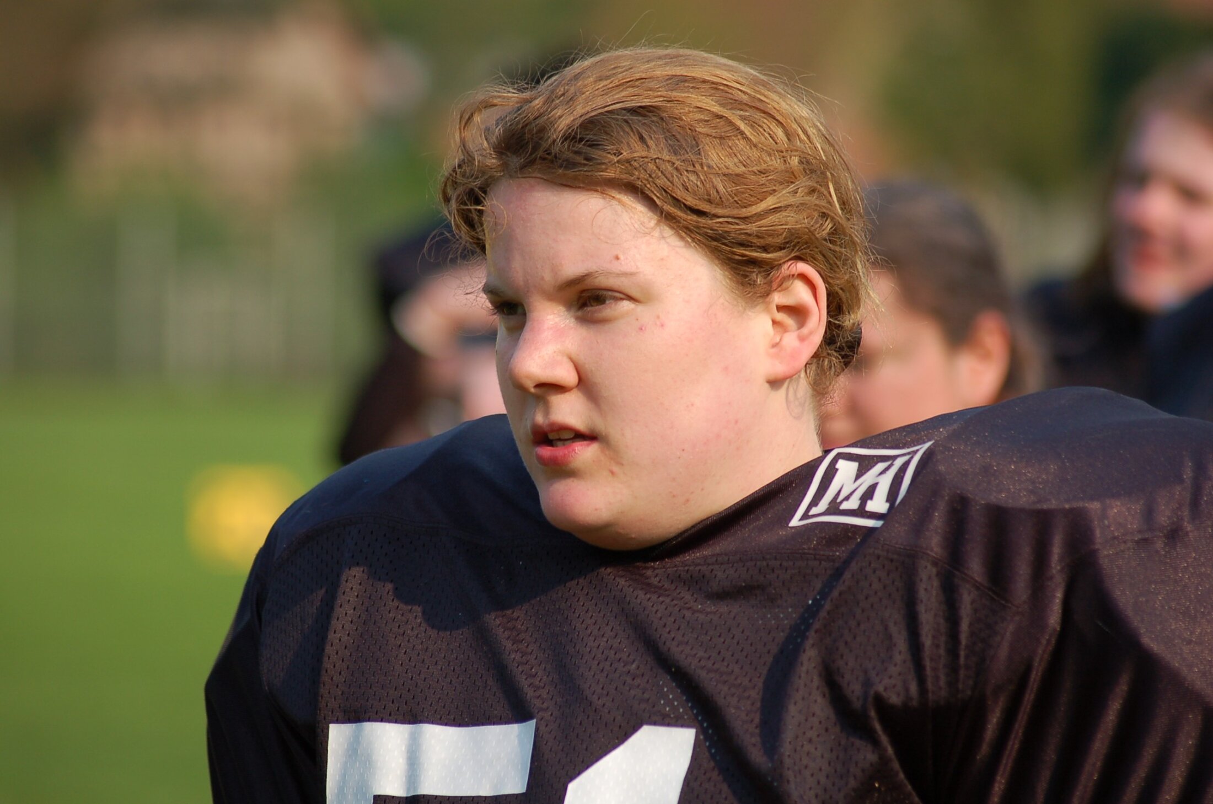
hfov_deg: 9.2
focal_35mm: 225
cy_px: 402
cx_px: 606
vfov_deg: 6.1
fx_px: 7567
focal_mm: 150
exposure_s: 1/1000
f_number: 4.5
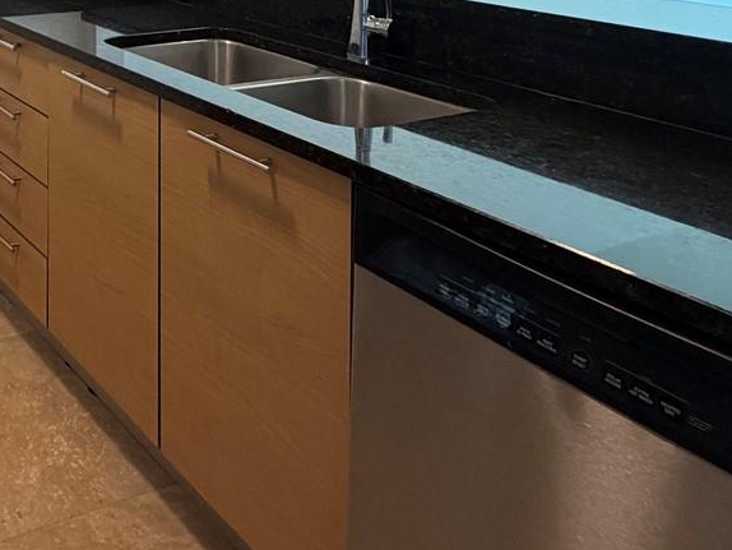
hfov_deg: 39.8
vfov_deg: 30.8
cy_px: -120
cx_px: -57
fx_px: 825
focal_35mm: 39
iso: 250
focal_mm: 2.22
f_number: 2.2
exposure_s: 1/120
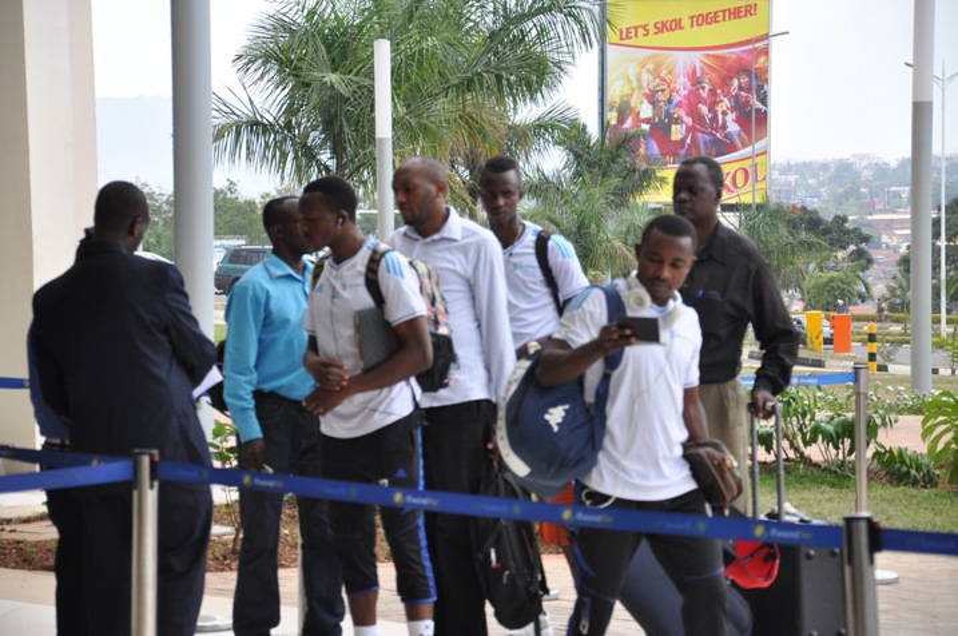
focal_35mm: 128
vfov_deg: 10.7
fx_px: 3388
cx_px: 479
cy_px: 318
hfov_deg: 16.1
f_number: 6.3
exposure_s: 1/640
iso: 500
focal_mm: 85
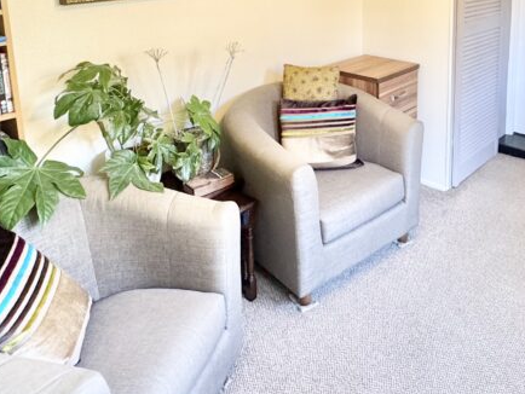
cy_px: 17
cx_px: 409
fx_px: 501
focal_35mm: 33
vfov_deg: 38.9
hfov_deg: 52.3
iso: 250
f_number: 2.2
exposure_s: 1/50
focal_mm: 2.22
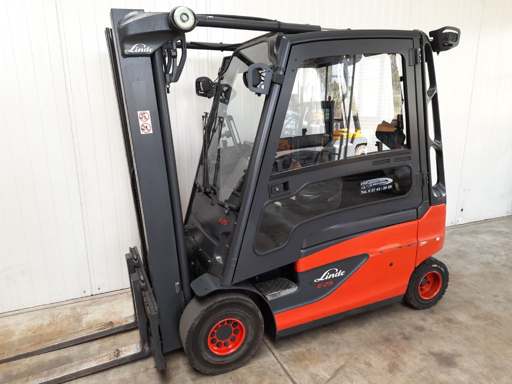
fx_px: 355
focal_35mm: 24
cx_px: 256
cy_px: 192
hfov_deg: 71.6
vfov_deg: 56.8
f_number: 1.8
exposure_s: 1/50
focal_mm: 5.23
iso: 200
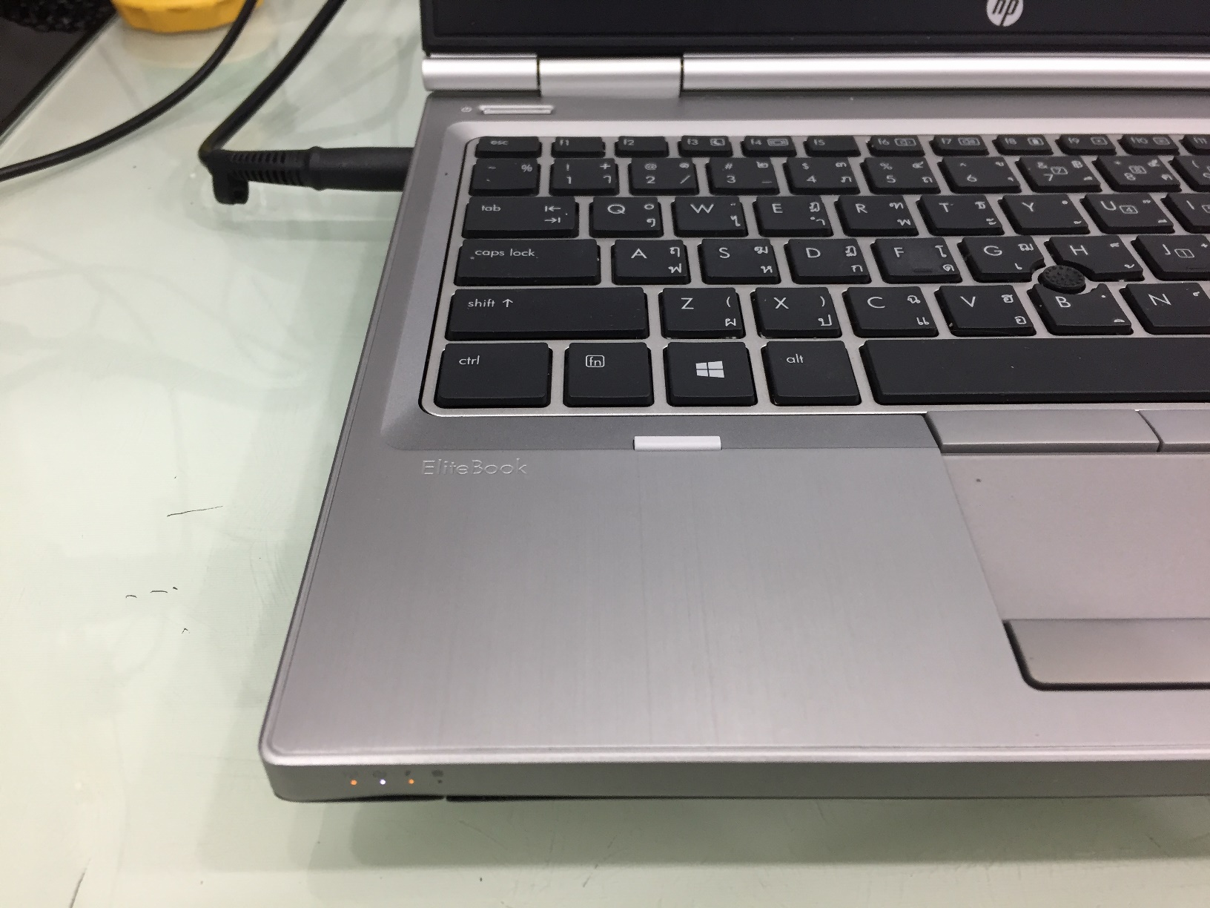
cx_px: 605
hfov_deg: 61.7
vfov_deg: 48.2
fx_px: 1014
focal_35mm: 29
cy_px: 454
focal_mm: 4.15
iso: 100
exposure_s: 1/33
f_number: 2.2
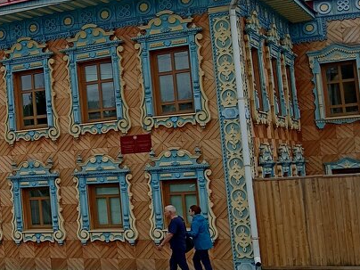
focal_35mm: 74
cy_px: 120
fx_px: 770
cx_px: -63
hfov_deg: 24.1
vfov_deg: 19.9
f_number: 1.8
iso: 102
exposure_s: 1/931
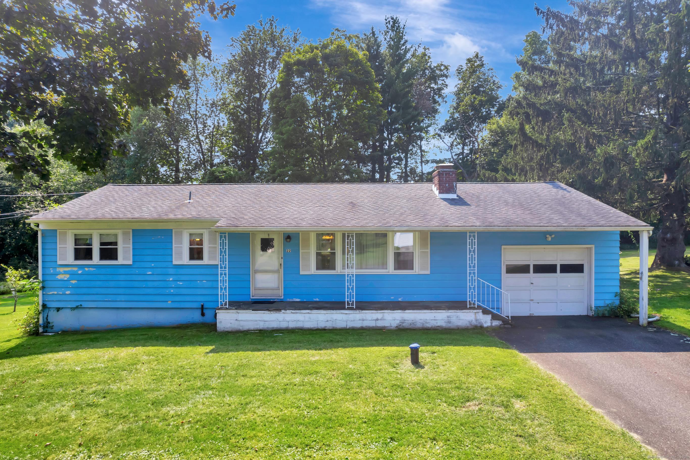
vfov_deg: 57.2
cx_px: 345
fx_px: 422
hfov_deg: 78.6
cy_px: 230
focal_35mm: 22
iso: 140
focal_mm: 8.38
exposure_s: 1/640
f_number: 2.8
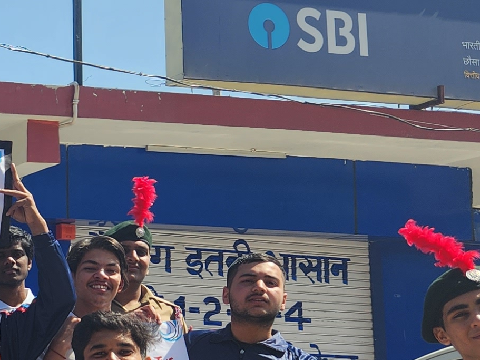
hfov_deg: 16.6
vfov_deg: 14.6
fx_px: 1400
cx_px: -353
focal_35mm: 101
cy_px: 259
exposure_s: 1/1145
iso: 20
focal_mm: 5.4
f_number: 1.8
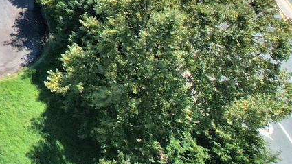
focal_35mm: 78
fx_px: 604
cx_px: -202
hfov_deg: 20.8
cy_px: -151
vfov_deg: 13.5
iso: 200
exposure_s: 1/3200
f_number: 2.8
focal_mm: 8.38
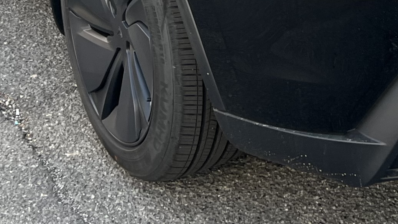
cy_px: -212
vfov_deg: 10.2
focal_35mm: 110
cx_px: 295
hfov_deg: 19.3
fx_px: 1161
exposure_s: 1/458
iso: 50
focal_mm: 5.7
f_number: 1.5
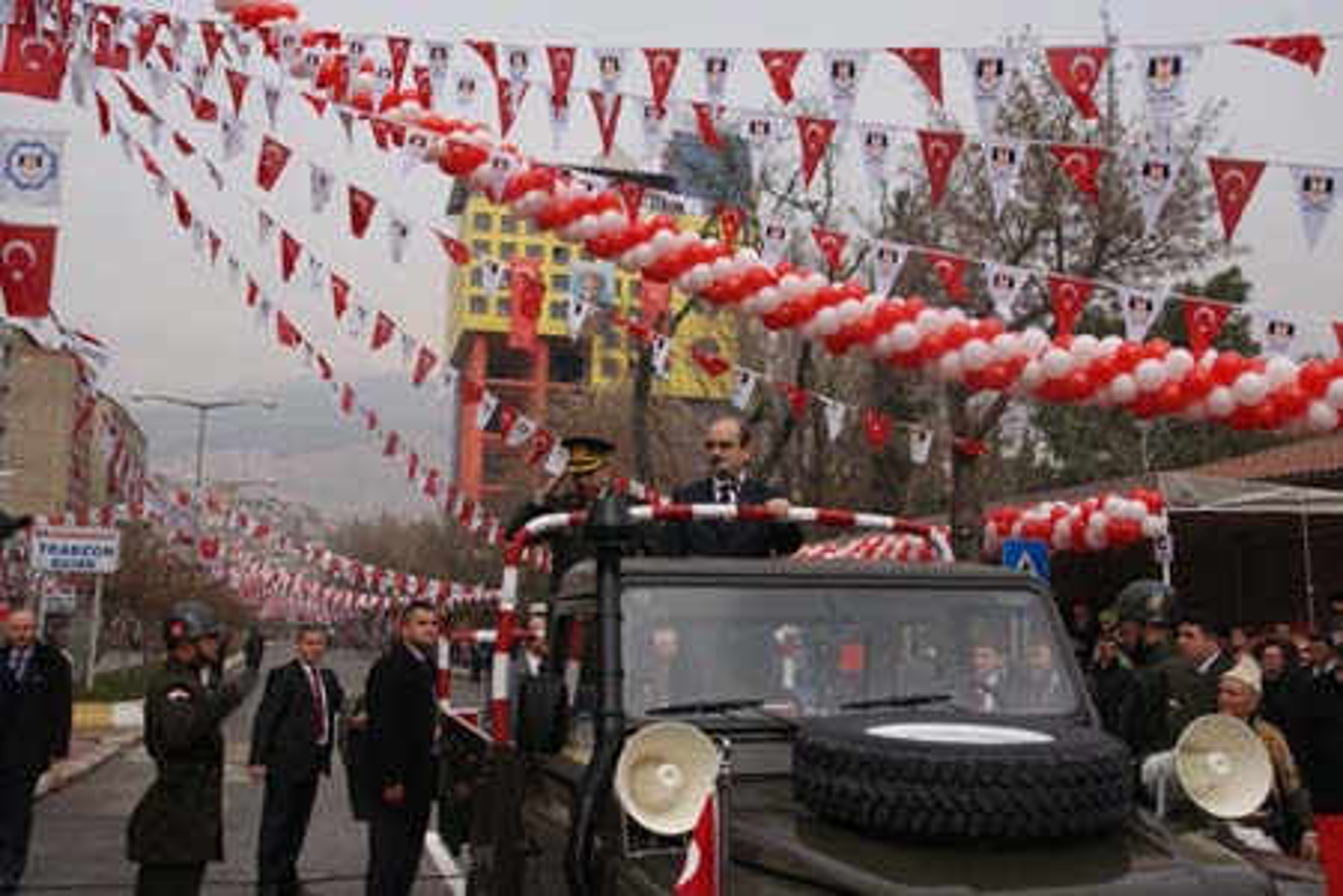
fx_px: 1343
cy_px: 448
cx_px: 672
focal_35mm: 36
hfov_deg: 53.1
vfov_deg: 36.9
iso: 100
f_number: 9
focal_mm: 24
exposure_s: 1/125
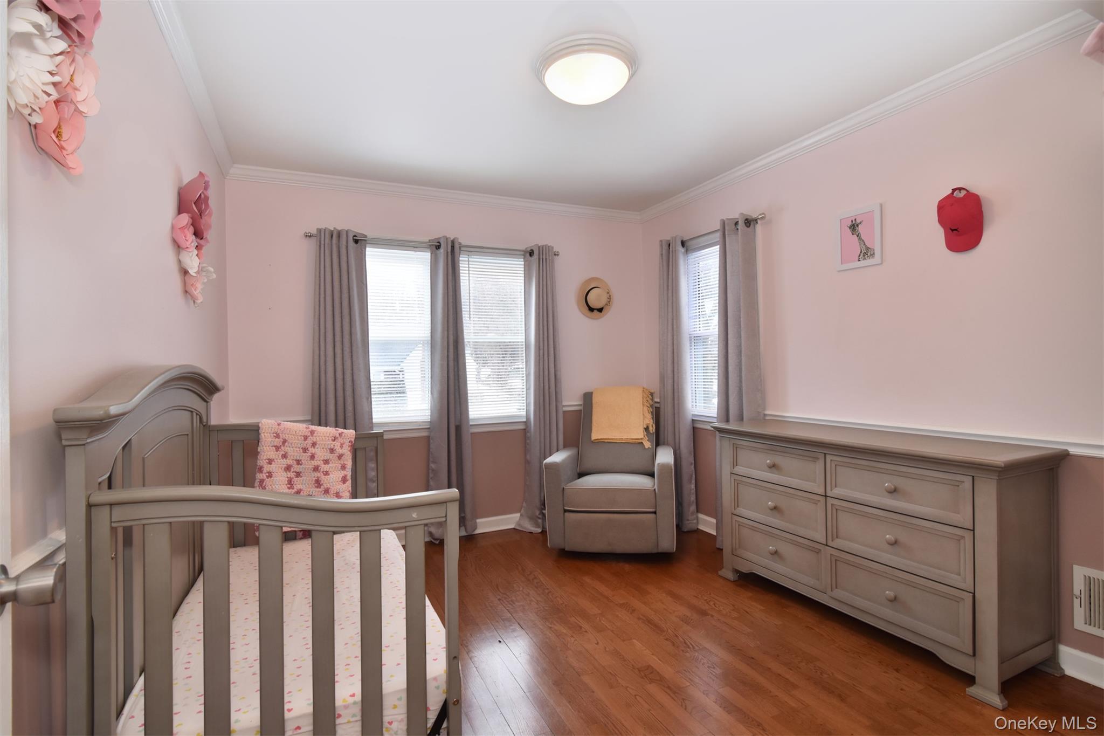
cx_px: 552
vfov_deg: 72.0
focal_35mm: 16
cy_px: 368
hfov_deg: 95.0
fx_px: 506
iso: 640
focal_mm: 11
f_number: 8
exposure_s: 1/30
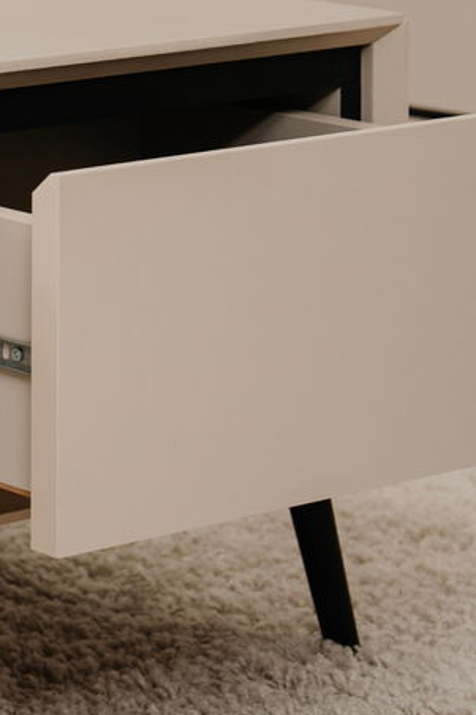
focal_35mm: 177
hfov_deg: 7.4
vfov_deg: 11.6
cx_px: -572
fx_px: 3513
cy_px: 286
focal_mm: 50
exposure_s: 1/8
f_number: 4
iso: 100
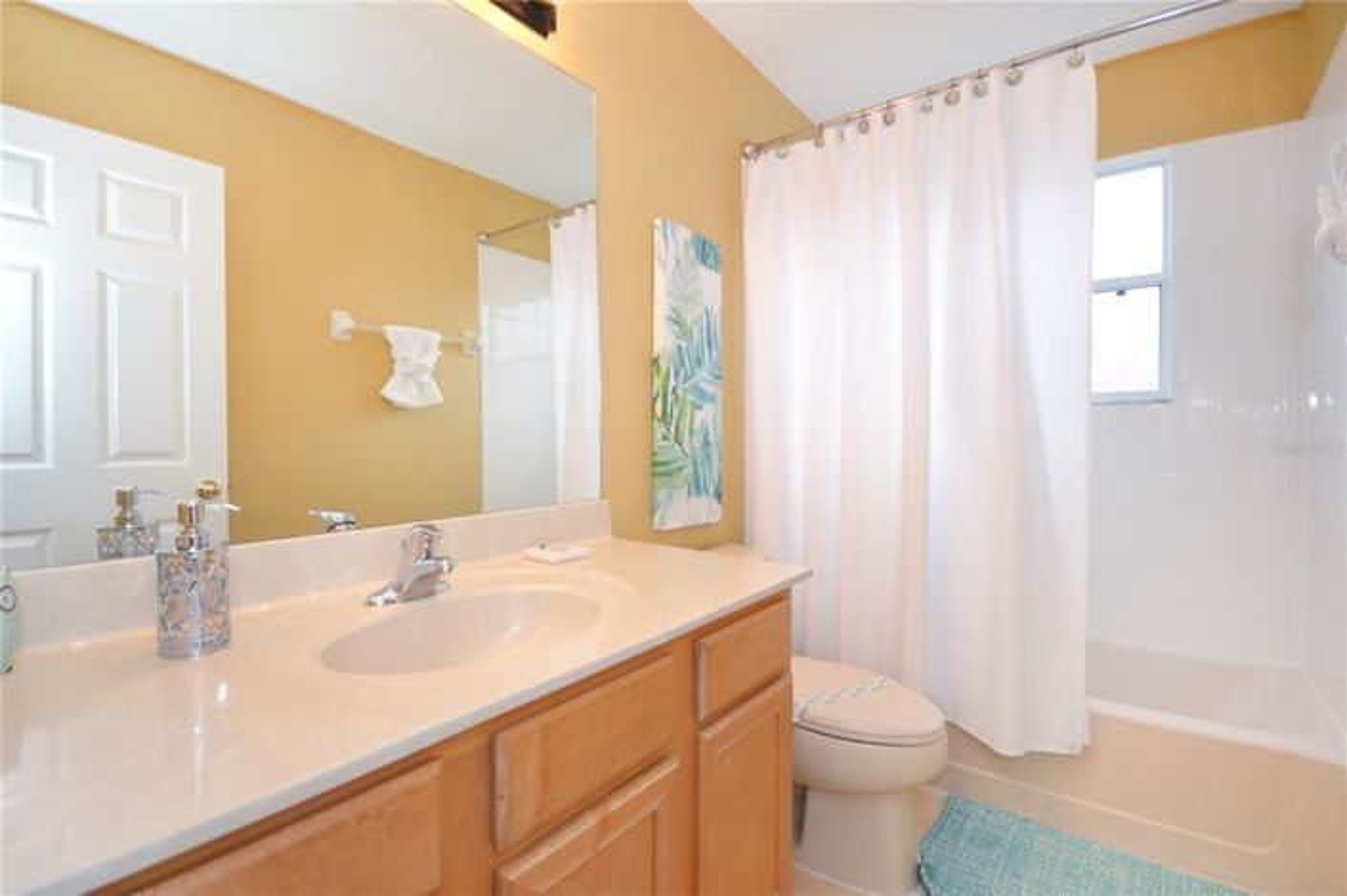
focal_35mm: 15
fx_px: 561
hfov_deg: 100.4
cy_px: 448
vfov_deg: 77.2
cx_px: 674
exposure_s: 1/100
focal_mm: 10
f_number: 5
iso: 400
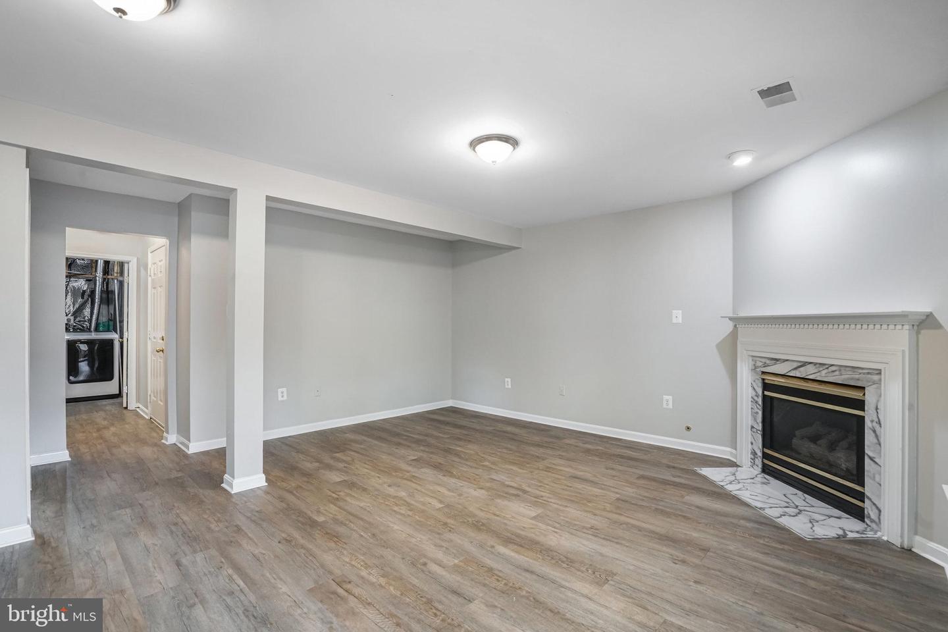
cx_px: 474
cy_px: 316
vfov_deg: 73.7
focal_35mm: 16
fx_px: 421
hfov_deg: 96.7
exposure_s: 1/100
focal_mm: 16
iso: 1250
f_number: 8
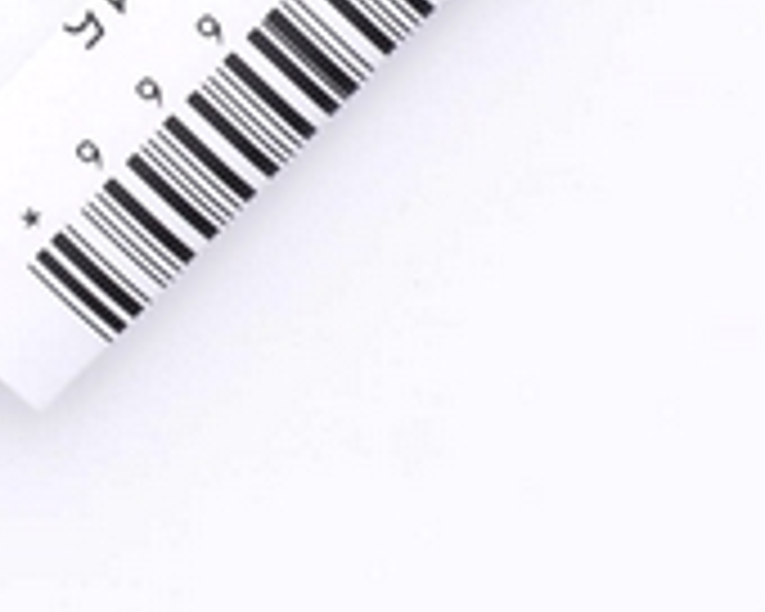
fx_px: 7886
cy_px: -1042
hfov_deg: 5.4
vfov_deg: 4.3
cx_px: -756
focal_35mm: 348
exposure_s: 1/20
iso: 200
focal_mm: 35
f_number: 10
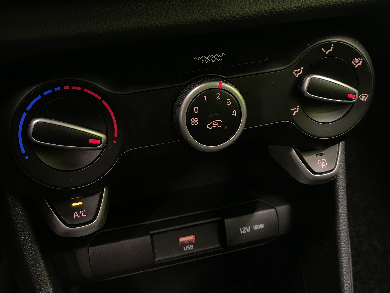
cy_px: 146
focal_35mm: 52
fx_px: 586
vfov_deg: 28.0
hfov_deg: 36.8
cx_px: 195
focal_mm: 6
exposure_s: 1/25
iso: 1000
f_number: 2
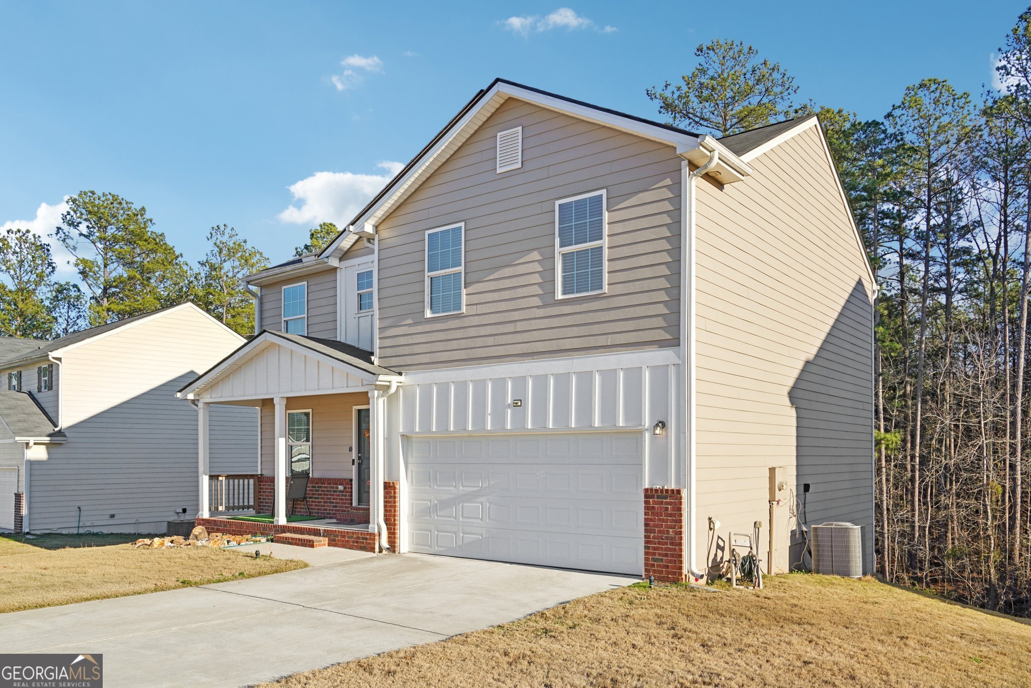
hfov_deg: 69.4
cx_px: 516
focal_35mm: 26
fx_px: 745
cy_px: 344
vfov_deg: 49.6
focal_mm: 26
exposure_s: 1/125
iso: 100
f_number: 8
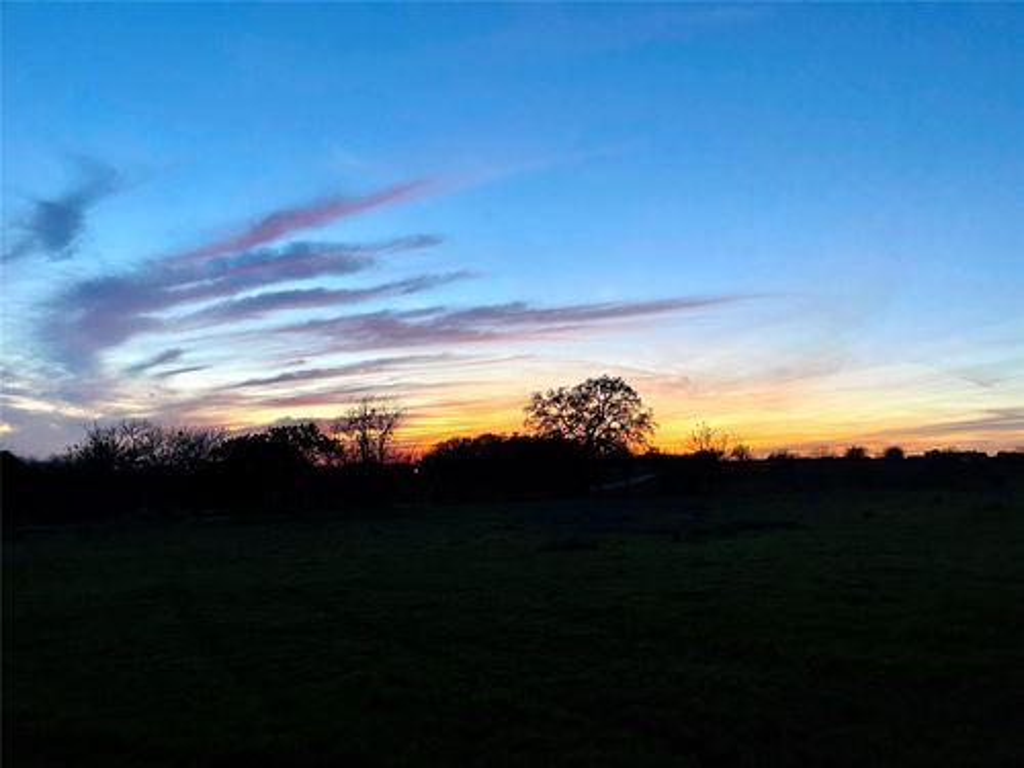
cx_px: 512
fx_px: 769
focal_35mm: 26
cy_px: 384
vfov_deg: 53.1
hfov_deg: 67.3
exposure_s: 1/60
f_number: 1.6
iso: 500
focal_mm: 5.1
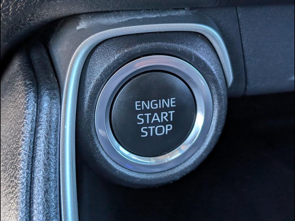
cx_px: 148
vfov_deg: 29.7
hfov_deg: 38.9
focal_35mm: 49
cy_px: 110
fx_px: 418
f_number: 1.68
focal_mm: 6.9
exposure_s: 1/143
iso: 267
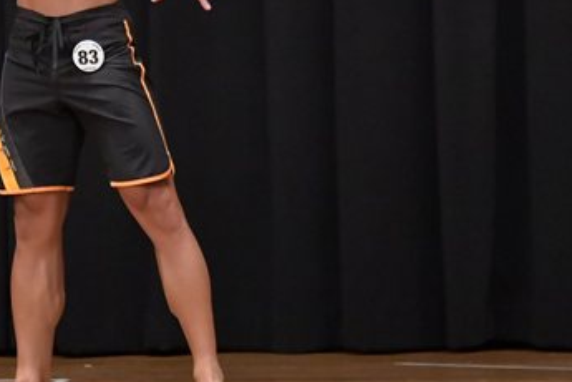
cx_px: -29
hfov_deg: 4.1
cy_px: 66
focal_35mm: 505
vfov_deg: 2.7
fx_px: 8023
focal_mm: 150
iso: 6400
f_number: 5.6
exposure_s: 1/400
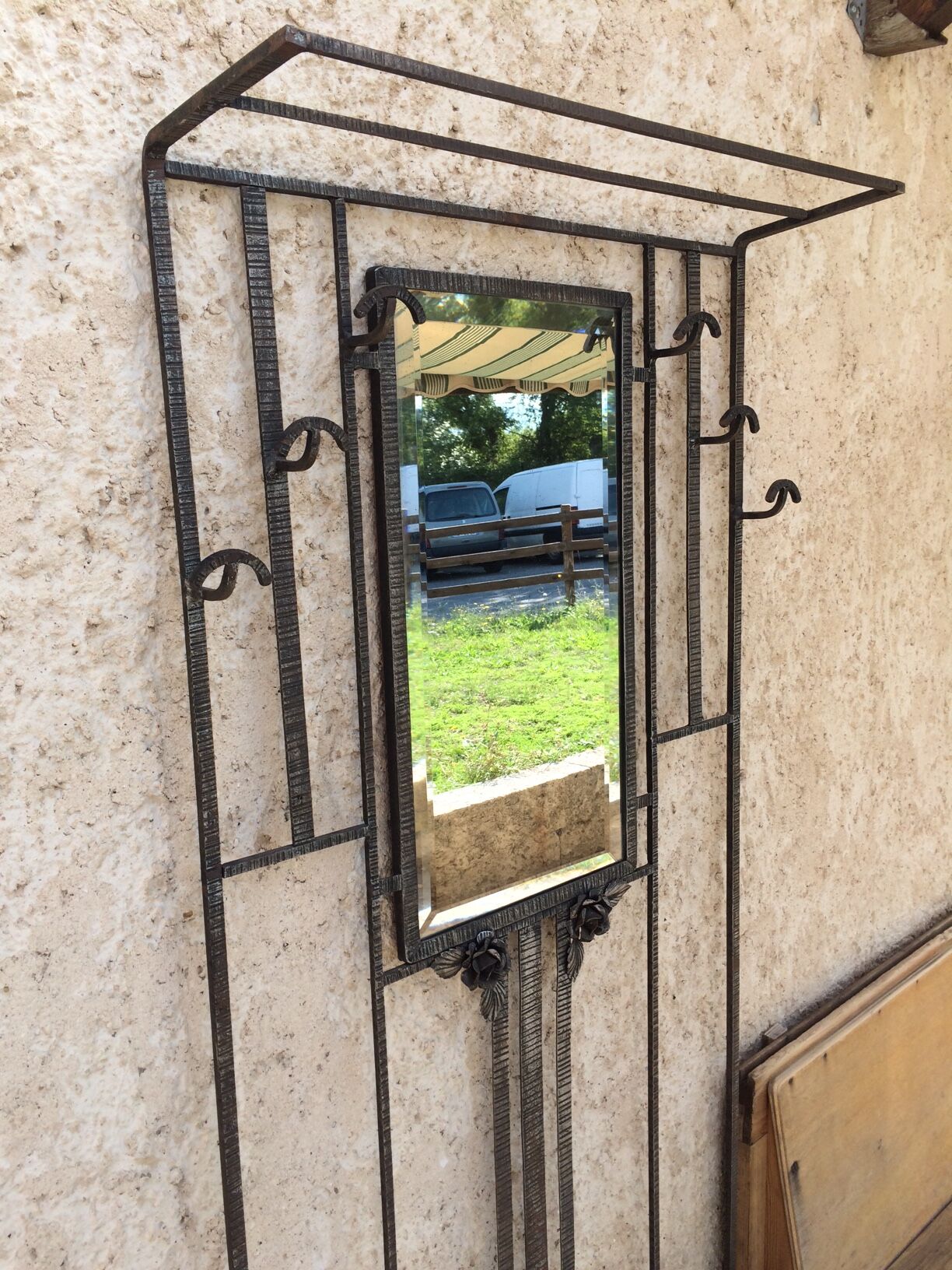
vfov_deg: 61.7
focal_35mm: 29
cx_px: 476
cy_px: 635
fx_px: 1063
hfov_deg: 48.2
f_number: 2.2
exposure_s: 1/570
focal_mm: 4.15
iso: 32
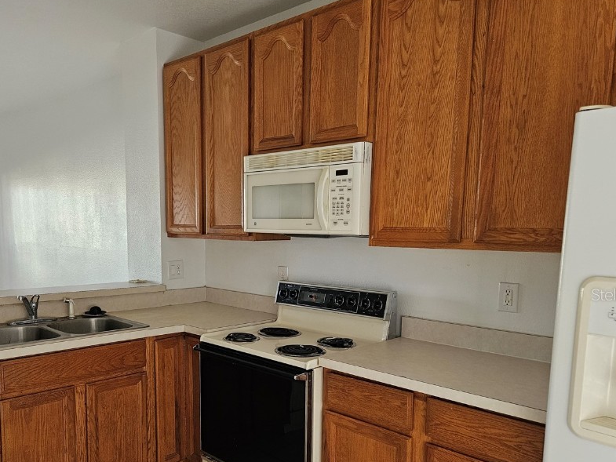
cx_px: 264
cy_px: 294
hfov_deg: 59.7
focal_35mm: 30
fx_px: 534
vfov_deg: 46.3
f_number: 1.8
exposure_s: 1/170
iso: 400
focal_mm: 5.4
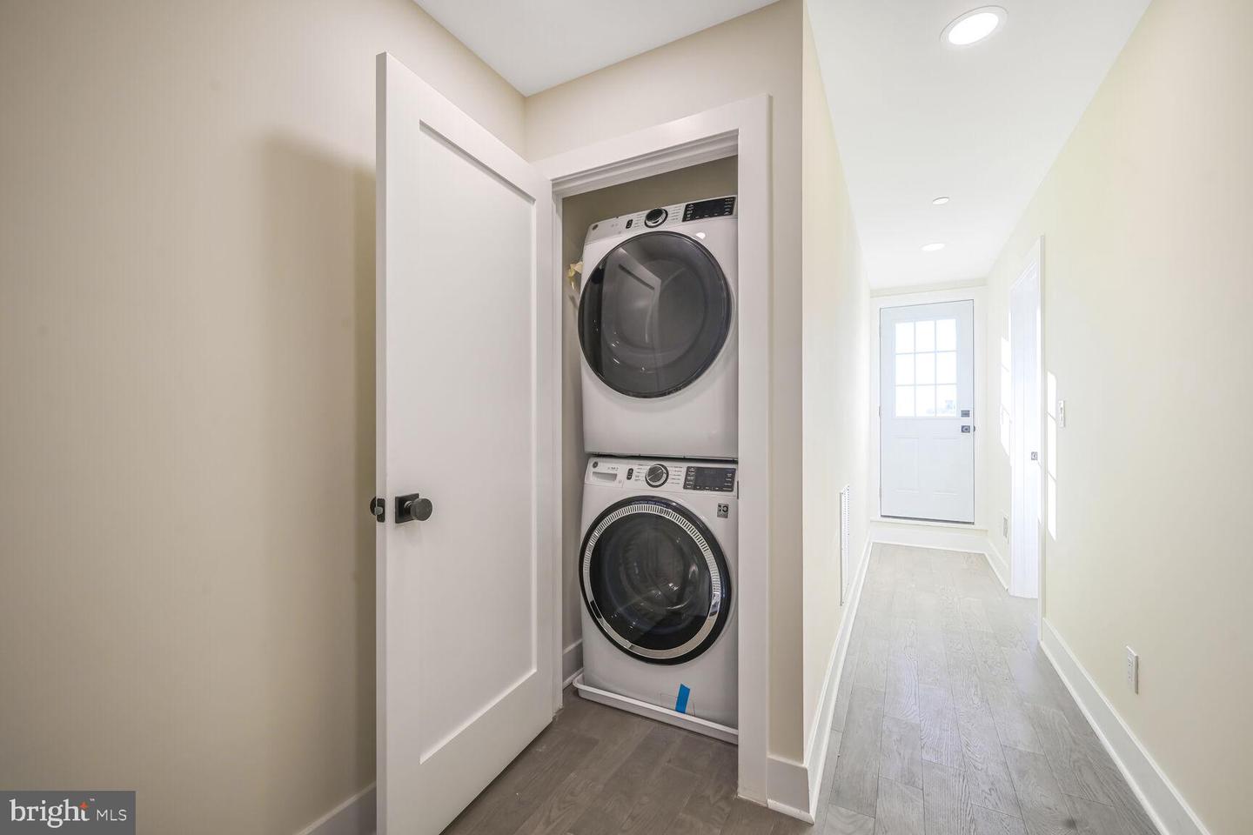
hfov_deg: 104.3
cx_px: 626
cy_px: 418
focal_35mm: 14
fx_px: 487
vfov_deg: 81.2
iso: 200
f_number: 9
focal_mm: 14
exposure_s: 1/15
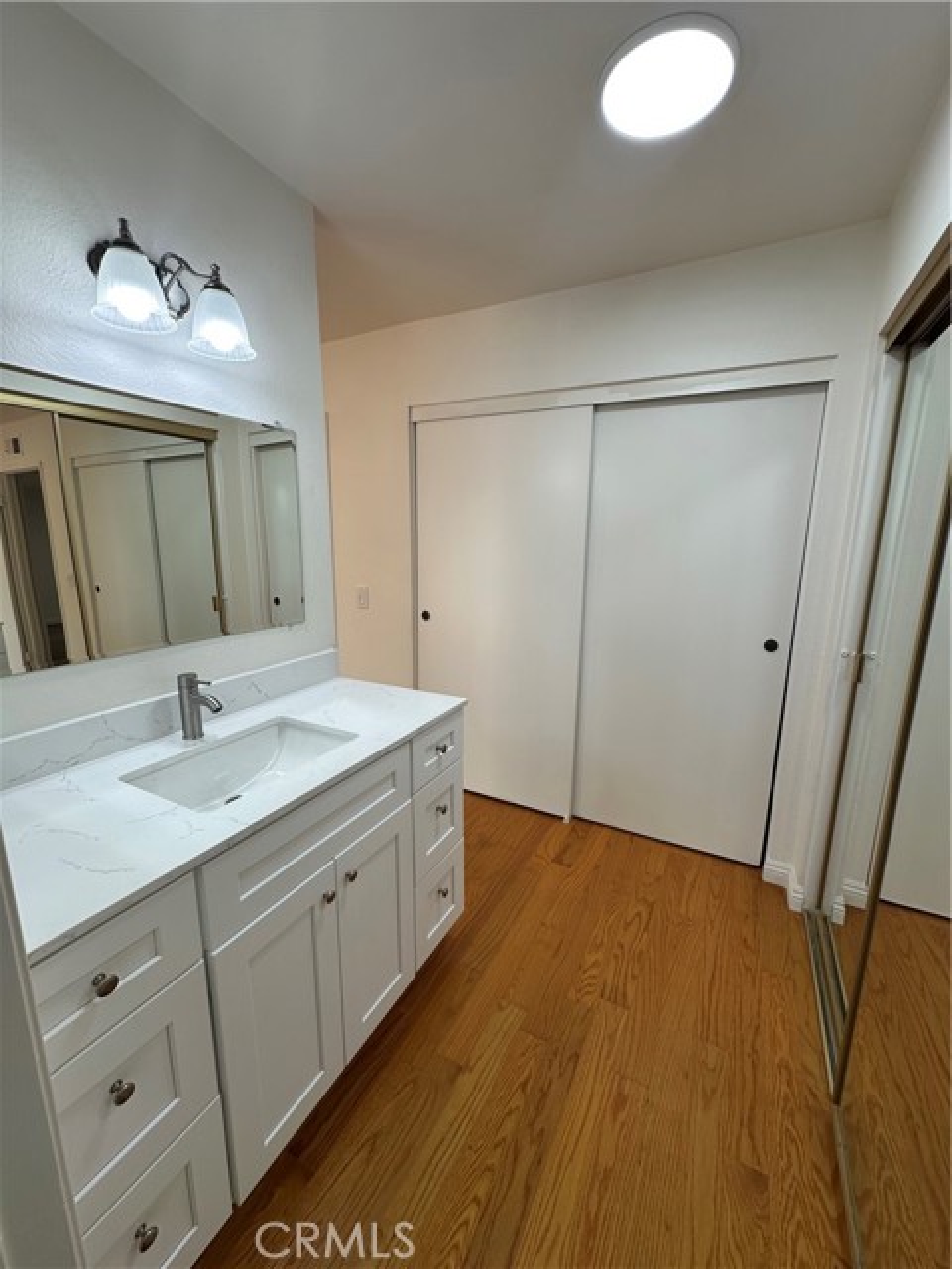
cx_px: 476
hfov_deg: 85.7
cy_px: 634
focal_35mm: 14
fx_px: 513
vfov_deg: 102.1
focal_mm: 2.22
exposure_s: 1/120
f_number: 2.2
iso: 50
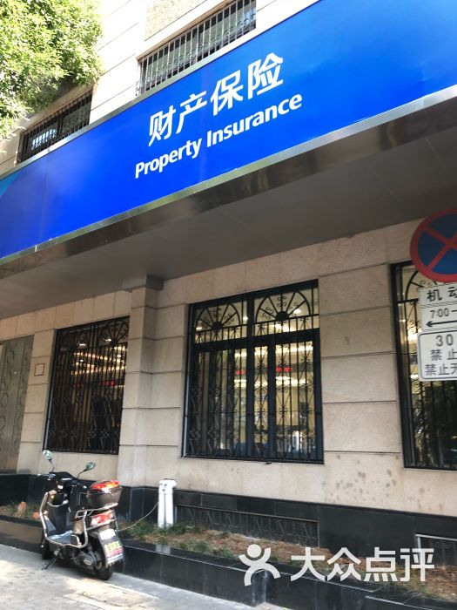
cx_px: 228
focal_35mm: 29
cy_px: 305
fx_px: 510
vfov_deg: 61.7
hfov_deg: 48.2
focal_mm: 3.99
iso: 25
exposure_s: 1/46
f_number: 1.8
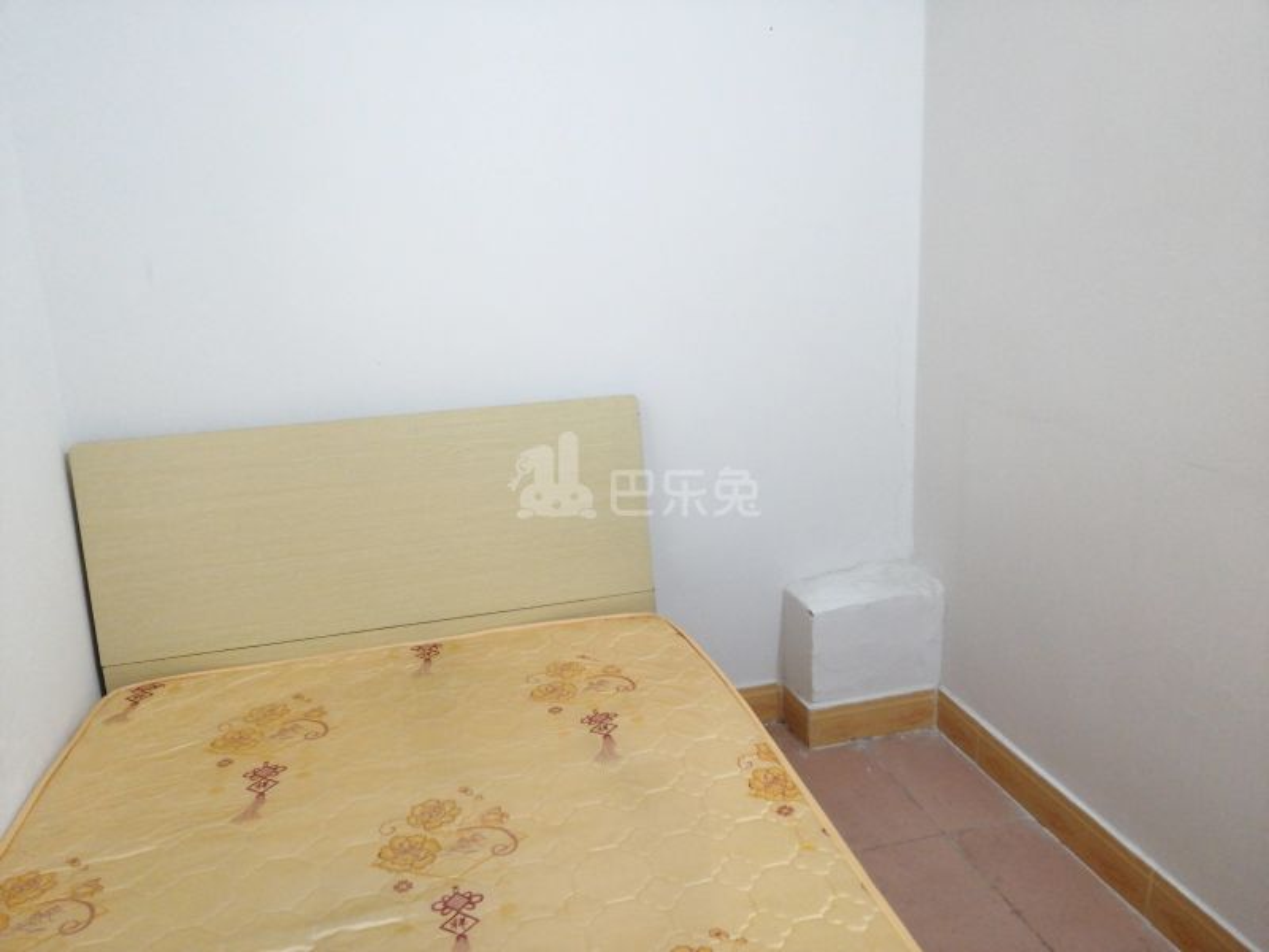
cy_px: 476
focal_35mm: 27
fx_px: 990
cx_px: 634
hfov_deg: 65.3
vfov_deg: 51.4
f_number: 1.8
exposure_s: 1/25
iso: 320
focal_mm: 3.96
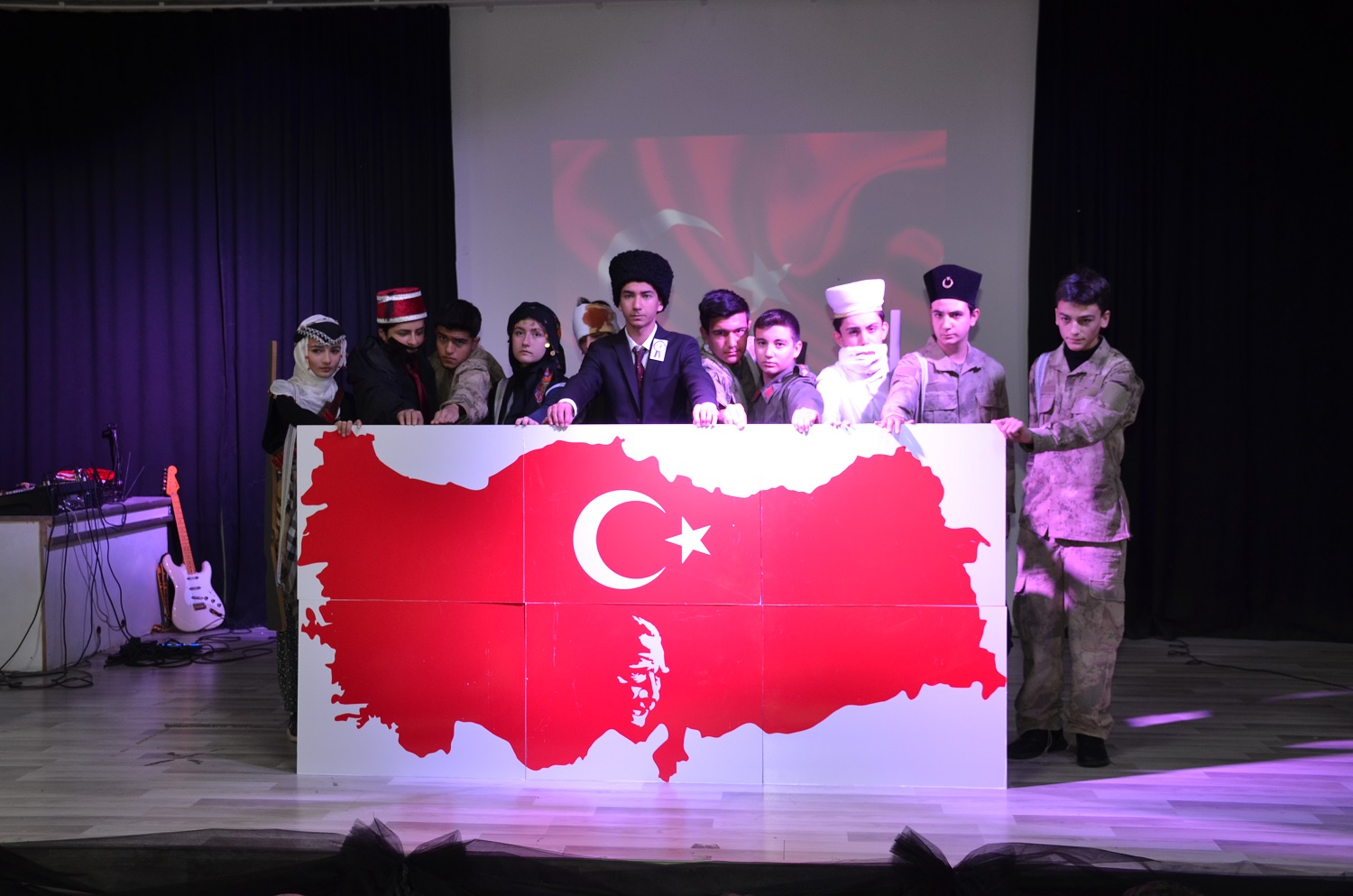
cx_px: 676
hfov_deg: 53.2
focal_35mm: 36
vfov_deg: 36.7
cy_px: 448
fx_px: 1350
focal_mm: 24
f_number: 4
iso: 500
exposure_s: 1/60
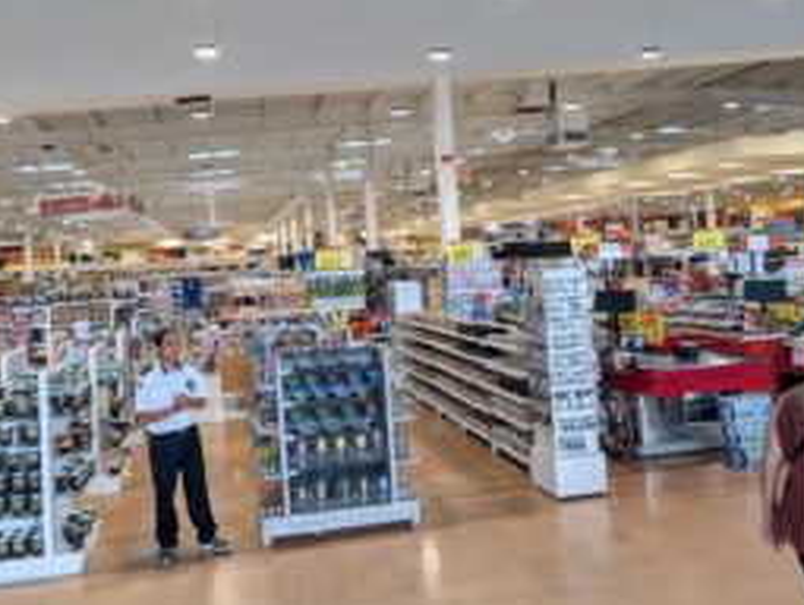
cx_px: 350
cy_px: 217
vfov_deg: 49.2
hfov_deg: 63.1
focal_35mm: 28
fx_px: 651
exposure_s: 1/246
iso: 248
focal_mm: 1.95
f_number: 2.2
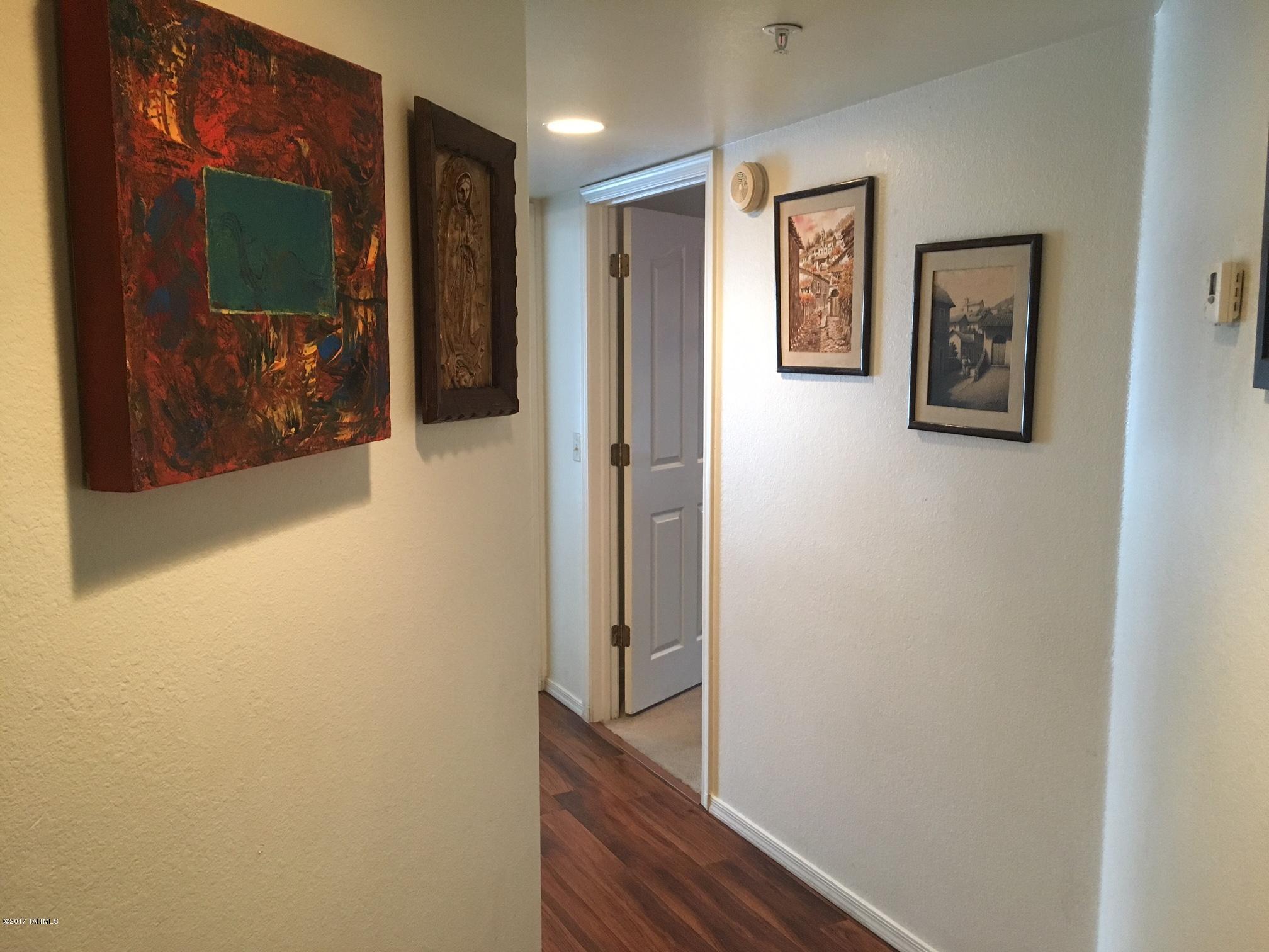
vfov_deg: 48.2
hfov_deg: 61.7
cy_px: 476
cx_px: 634
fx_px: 1063
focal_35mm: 29
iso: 160
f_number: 2.2
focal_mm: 4.15
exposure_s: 1/30
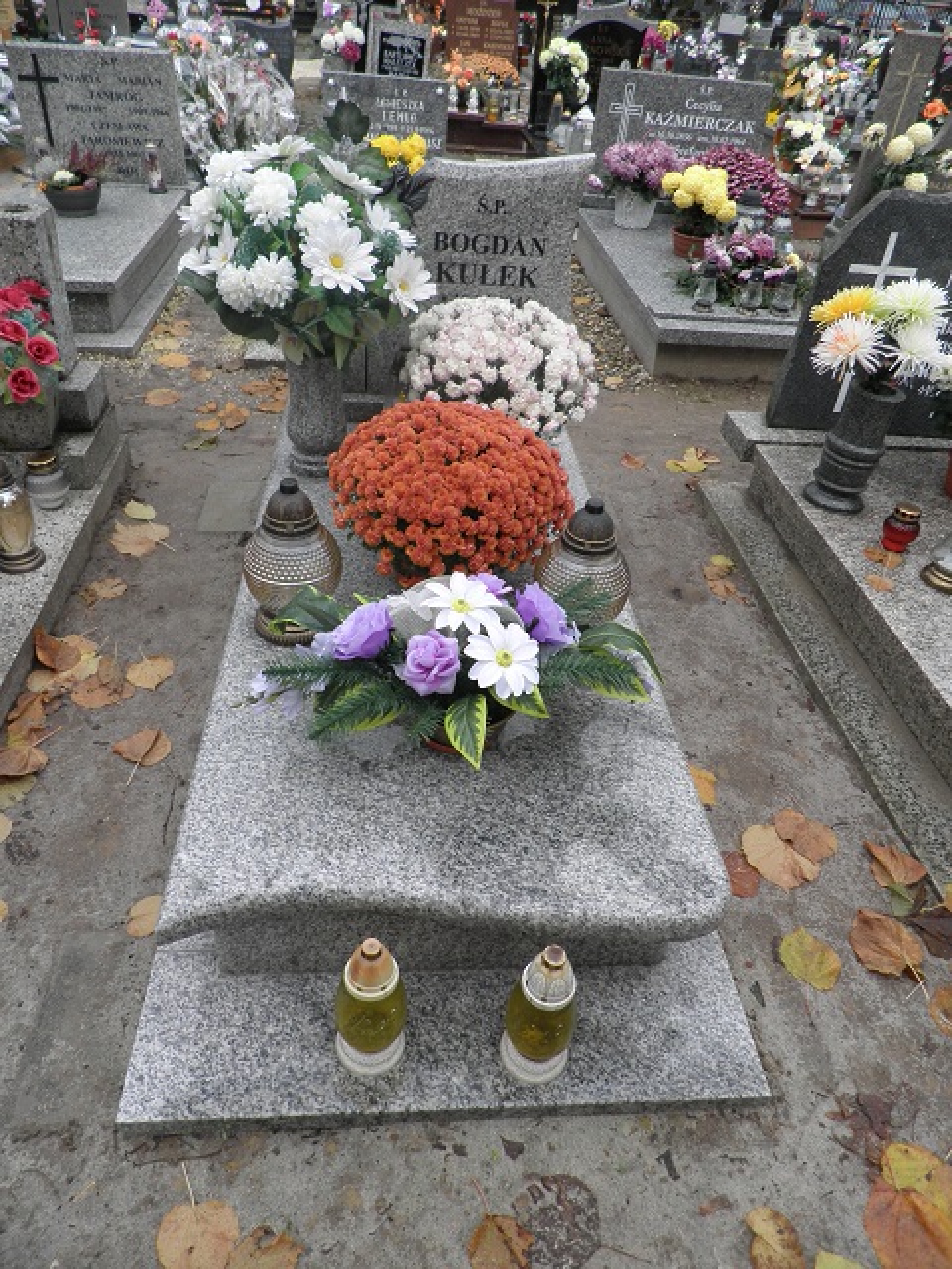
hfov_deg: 56.8
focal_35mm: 24
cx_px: 476
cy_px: 634
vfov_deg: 71.6
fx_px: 880
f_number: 3.3
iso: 64
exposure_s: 1/100
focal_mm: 4.3
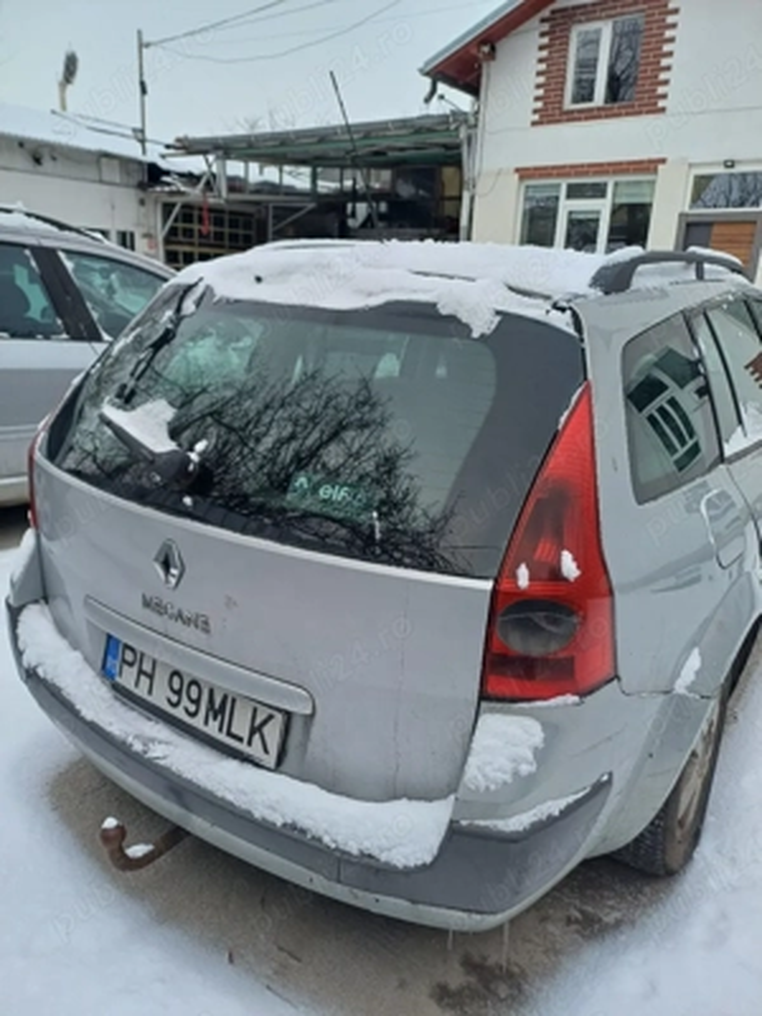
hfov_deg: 54.9
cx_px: 381
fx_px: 734
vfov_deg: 69.4
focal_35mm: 25
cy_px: 508
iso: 50
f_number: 1.8
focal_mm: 4.65
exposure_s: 1/769
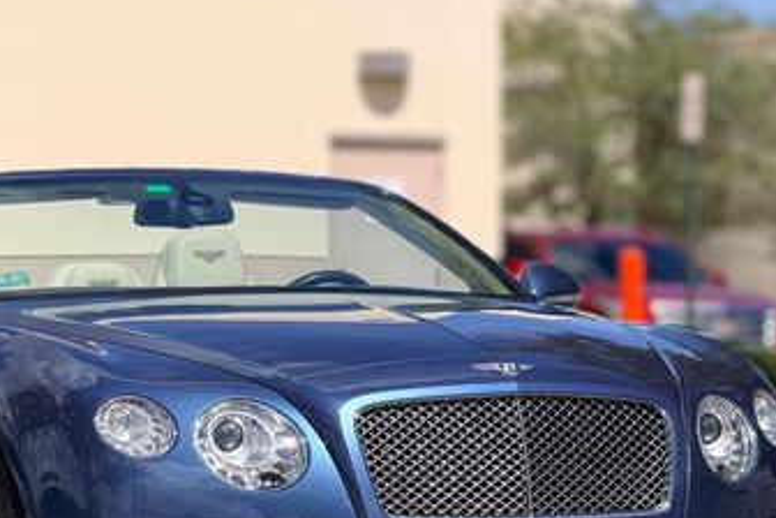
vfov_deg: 6.9
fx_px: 4268
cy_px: 416
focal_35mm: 198
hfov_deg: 10.4
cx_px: 240
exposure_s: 1/799
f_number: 2.8
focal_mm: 16.89
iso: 20
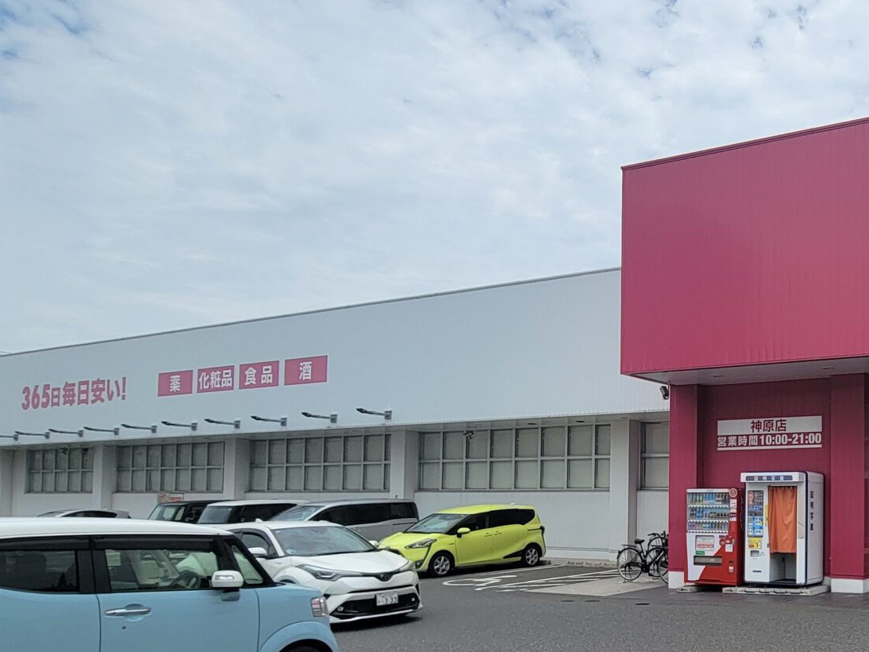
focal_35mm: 30
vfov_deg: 45.5
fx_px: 753
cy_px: 470
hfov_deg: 51.3
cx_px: 817
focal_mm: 2.2
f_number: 2.2
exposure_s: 1/3427
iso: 50
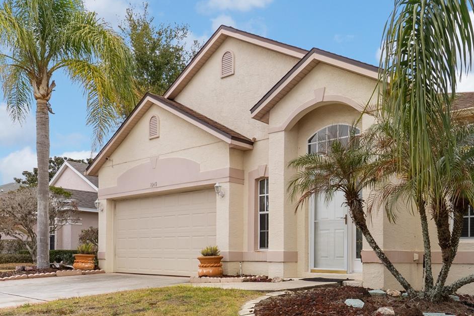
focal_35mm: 34
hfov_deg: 53.3
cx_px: 354
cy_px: 257
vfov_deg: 37.4
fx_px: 448
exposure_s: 1/10
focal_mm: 20
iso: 100
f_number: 9
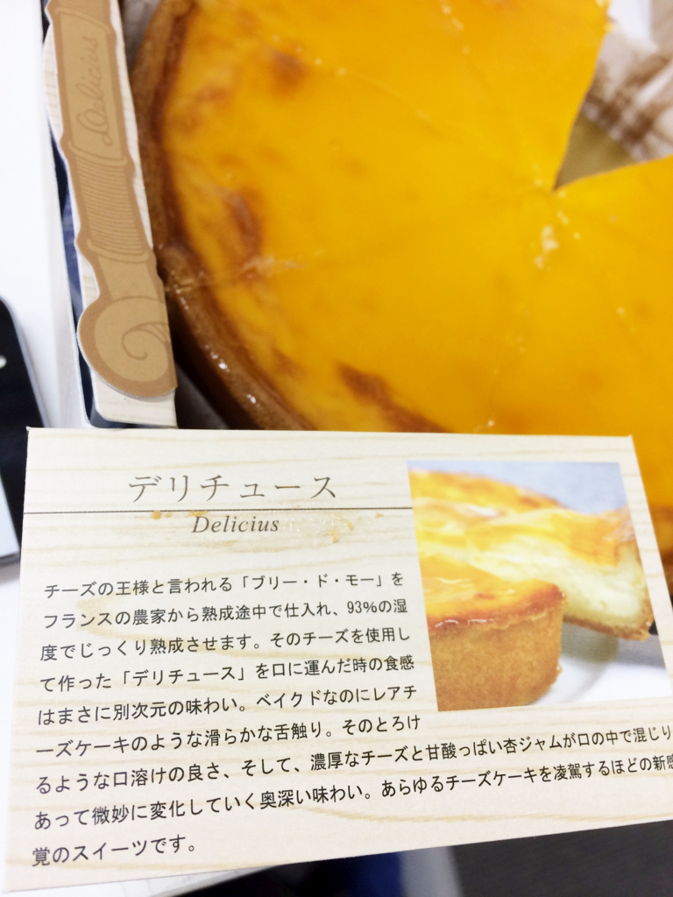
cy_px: 448
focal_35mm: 29
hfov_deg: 48.2
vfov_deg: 61.7
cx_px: 336
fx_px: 752
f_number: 2.2
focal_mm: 4.15
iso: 50
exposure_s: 1/30
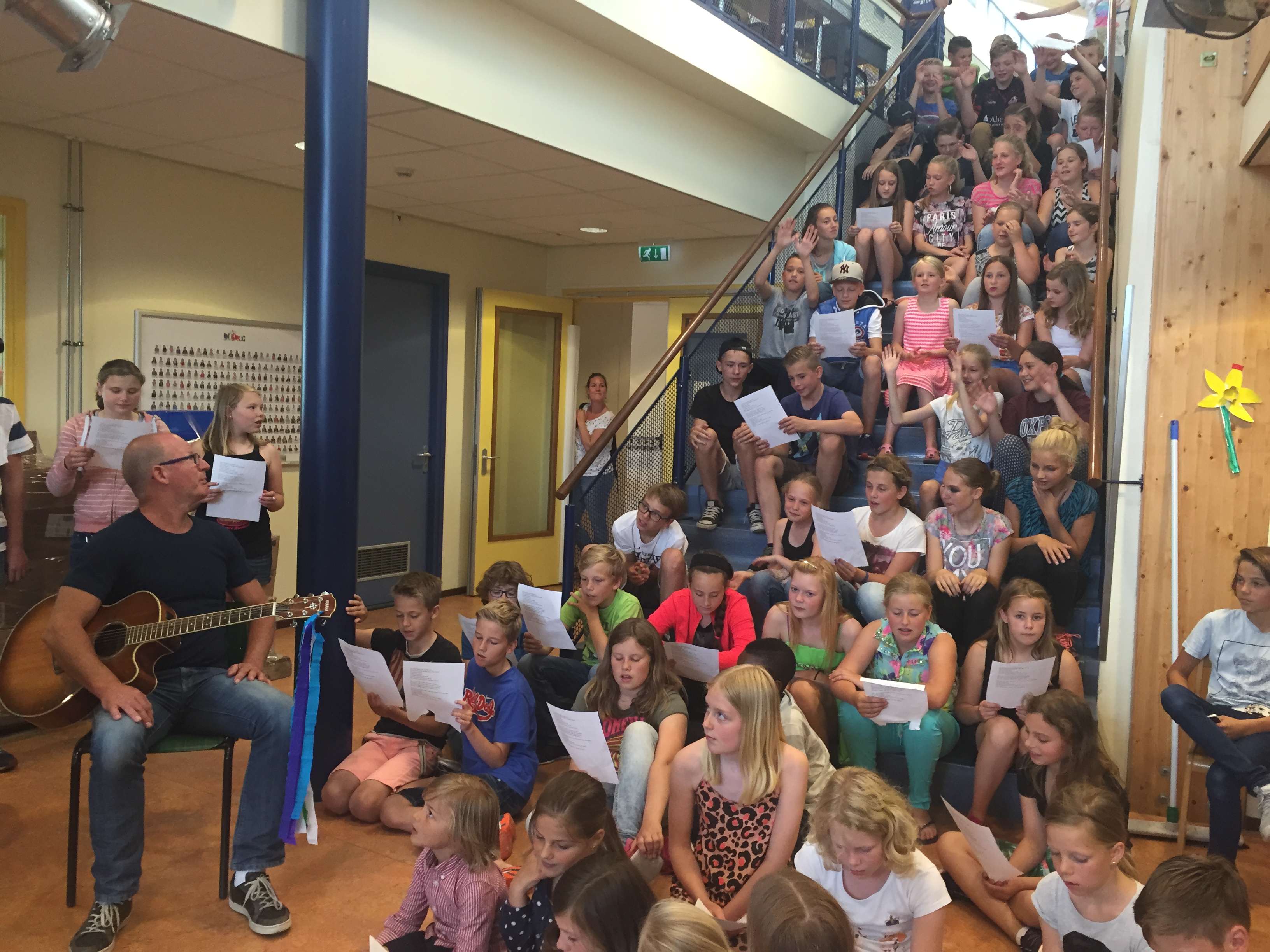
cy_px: 476
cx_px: 635
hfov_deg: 61.7
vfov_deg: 48.2
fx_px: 1064
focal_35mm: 29
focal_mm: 4.15
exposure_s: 1/30
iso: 125
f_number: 2.2
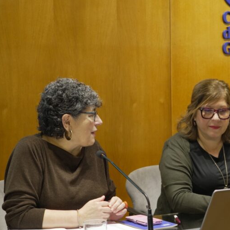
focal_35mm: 89
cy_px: 115
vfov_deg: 19.5
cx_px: 151
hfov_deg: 19.5
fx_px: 669
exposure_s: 1/80
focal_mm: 46
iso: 2000
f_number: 4.5
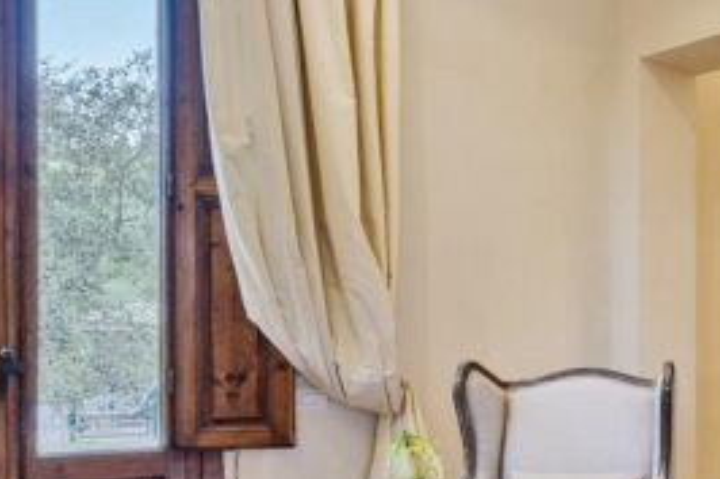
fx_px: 959
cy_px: 371
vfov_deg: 27.6
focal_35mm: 48
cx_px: 953
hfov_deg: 31.2
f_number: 10
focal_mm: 17
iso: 200
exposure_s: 1.3
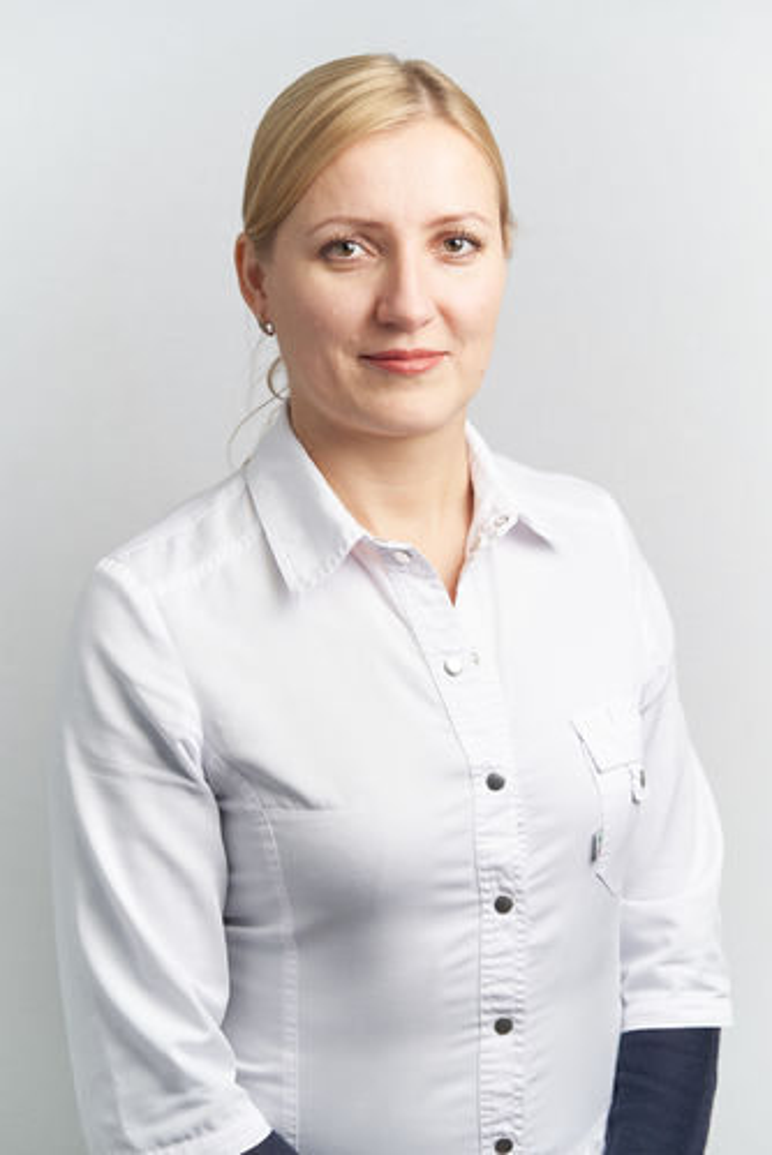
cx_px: 386
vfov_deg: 23.9
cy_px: 578
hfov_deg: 16.1
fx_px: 2730
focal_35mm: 85
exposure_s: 1/125
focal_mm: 85
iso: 100
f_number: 5.6
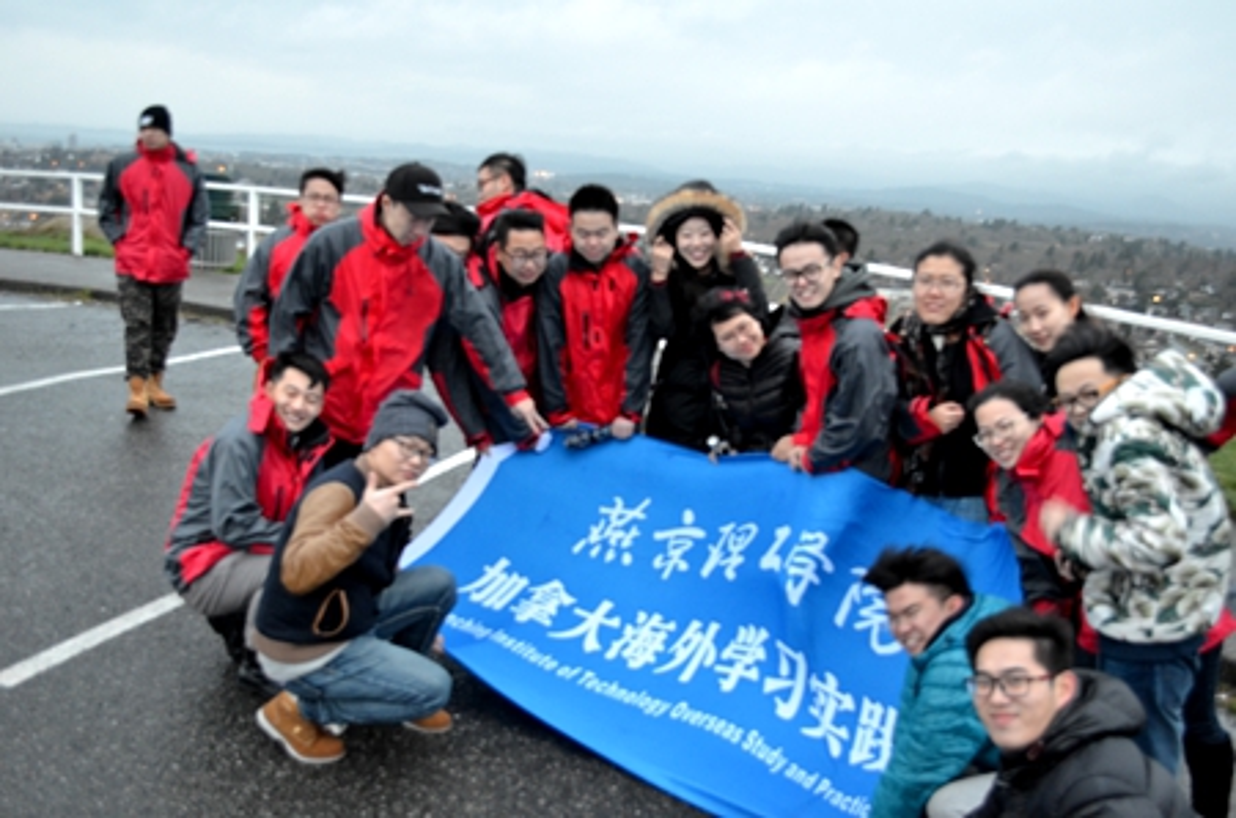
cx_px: 618
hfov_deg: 57.3
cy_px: 409
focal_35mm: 33
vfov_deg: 39.8
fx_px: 1131
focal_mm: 22
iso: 1100
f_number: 4
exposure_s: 1/30
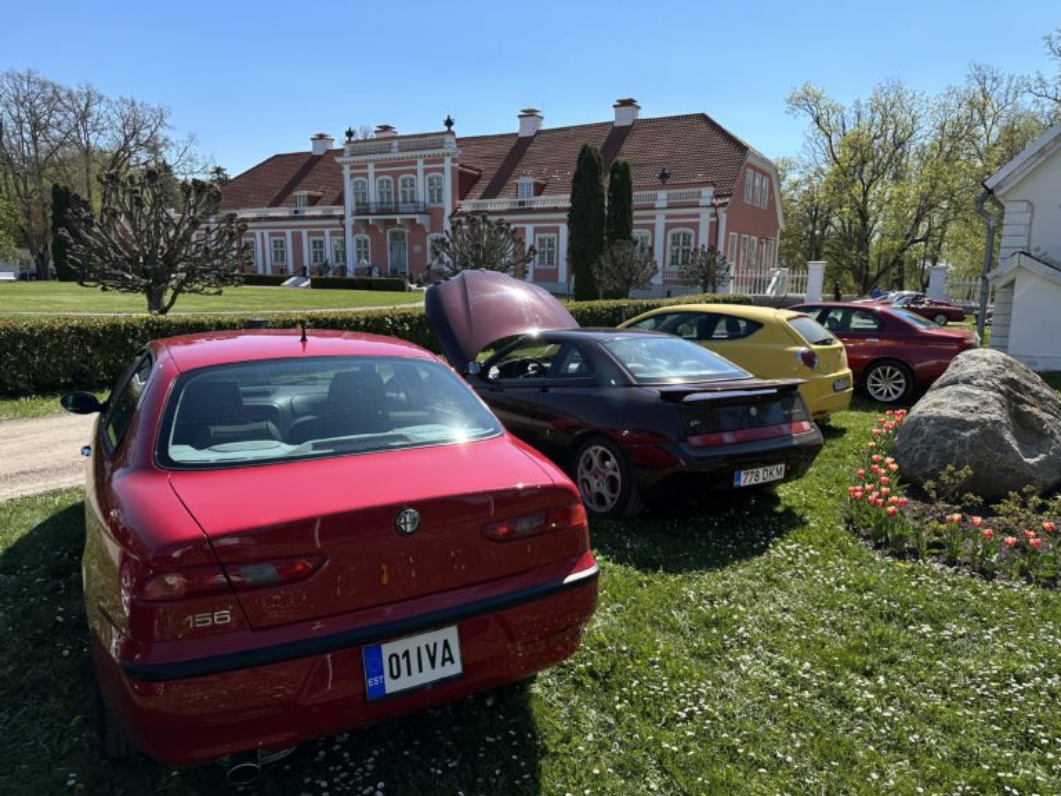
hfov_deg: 71.6
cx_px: 530
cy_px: 398
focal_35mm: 24
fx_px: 736
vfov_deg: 56.8
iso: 80
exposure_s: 1/4545
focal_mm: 6.86
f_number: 1.78
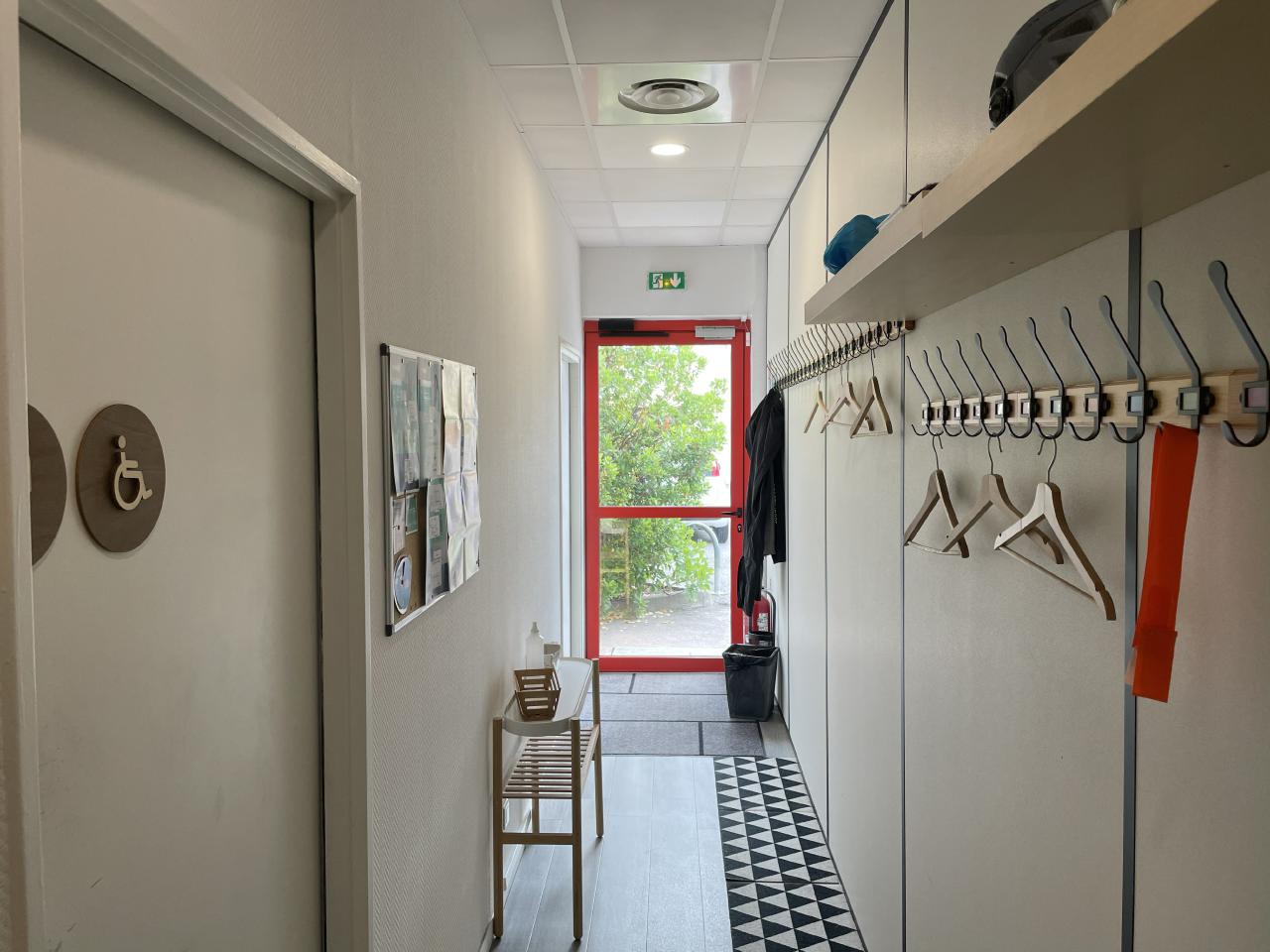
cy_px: 476
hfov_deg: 67.3
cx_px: 635
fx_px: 954
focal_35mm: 26
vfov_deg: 53.1
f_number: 1.6
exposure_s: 1/100
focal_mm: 4.2
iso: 64
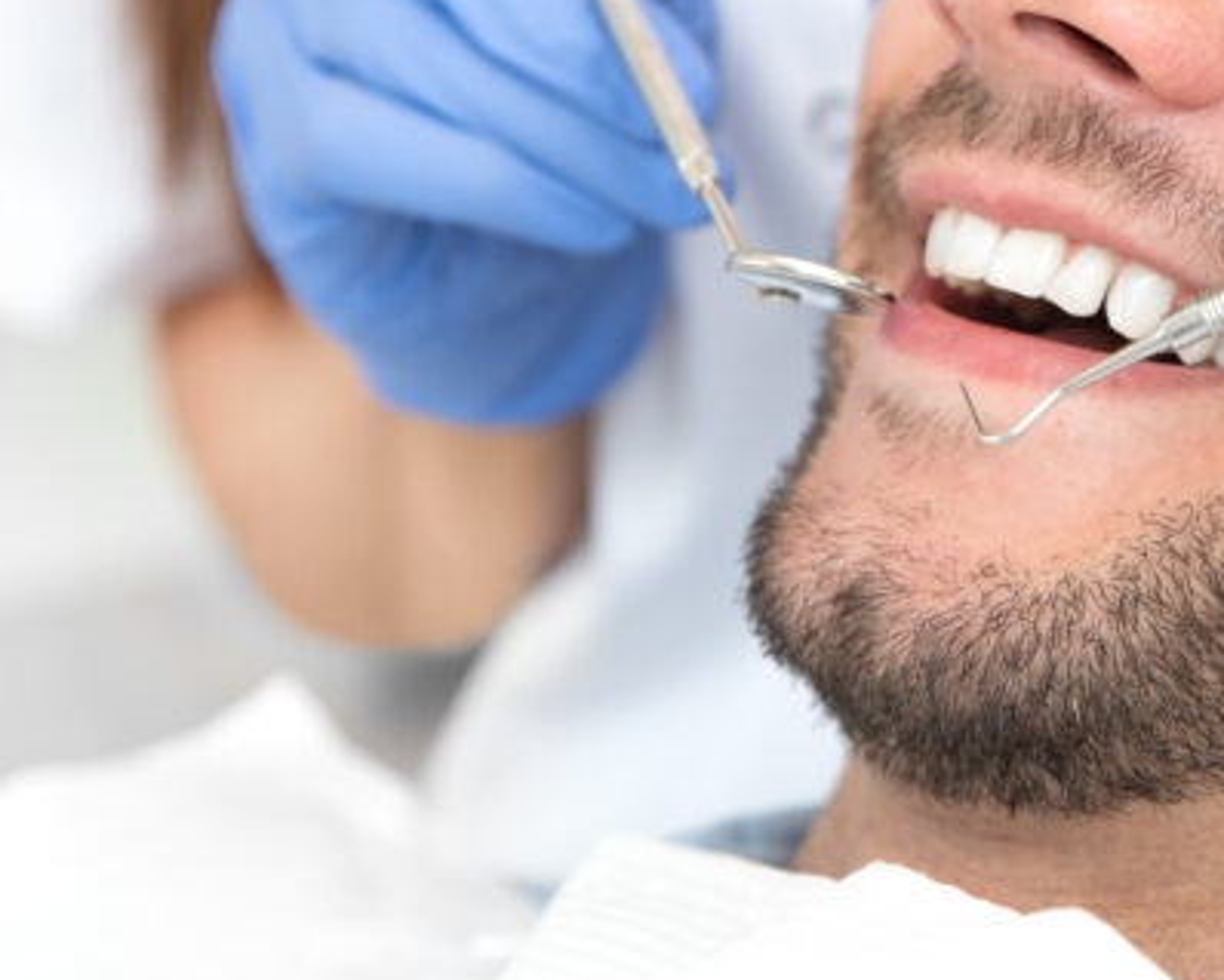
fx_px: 6127
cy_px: 12
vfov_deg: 9.1
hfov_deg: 11.4
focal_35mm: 169
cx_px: 664
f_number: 4
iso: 200
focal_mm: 70
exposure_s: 1/200
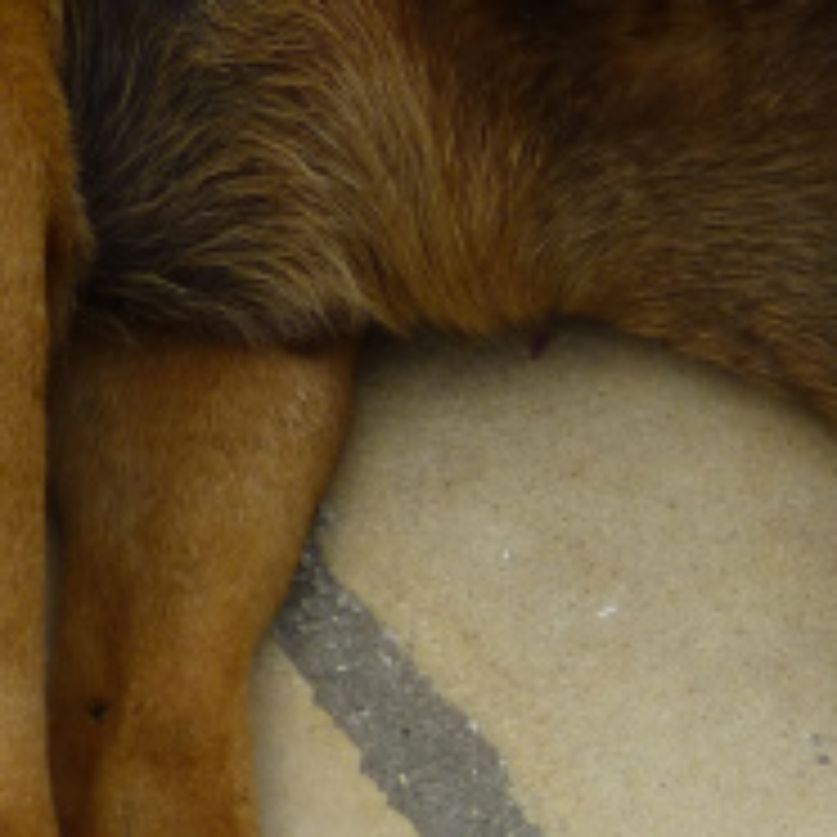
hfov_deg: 8.5
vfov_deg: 8.7
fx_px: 5526
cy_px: 572
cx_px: 1116
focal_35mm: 202
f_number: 4.4
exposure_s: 1/1300
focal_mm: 9
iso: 100
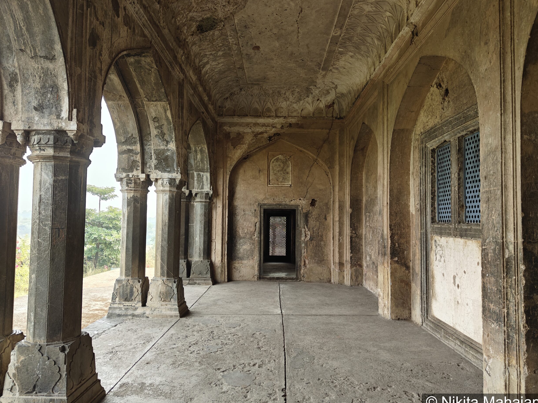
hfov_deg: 69.4
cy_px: 201
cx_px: 268
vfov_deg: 54.9
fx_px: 389
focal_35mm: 25
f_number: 1.8
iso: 50
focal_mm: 5.59
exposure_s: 1/573
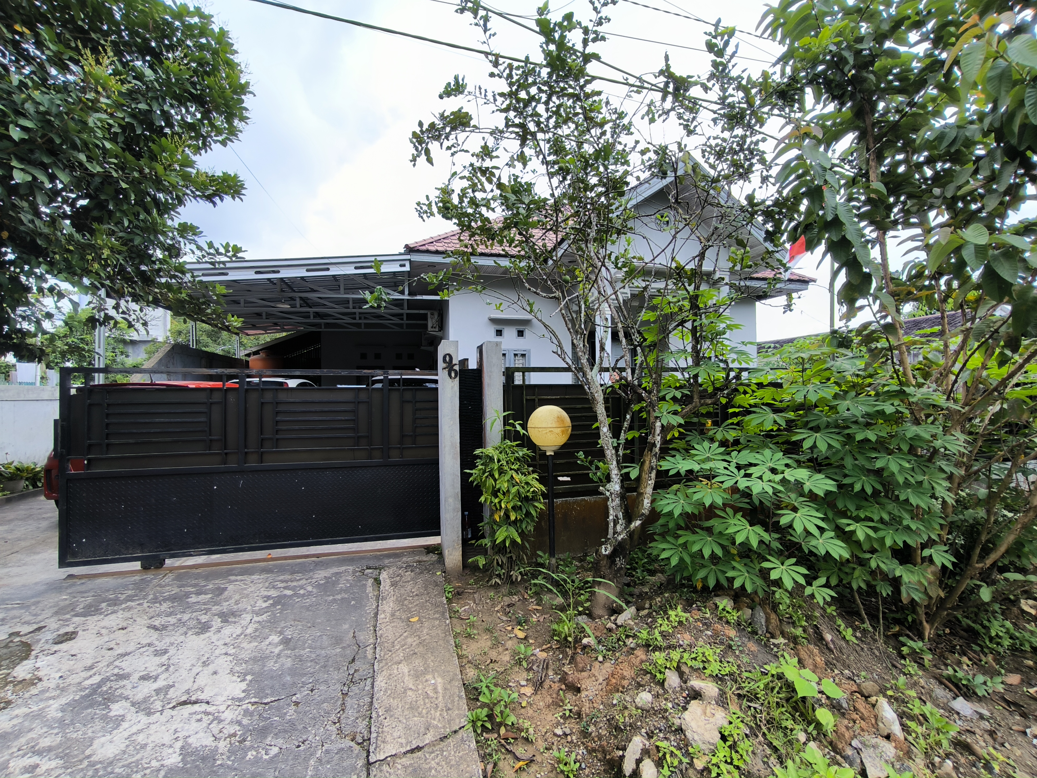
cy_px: 389
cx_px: 518
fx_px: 449
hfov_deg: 98.2
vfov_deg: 81.7
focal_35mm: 15
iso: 50
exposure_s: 1/115
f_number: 2.2
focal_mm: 1.91
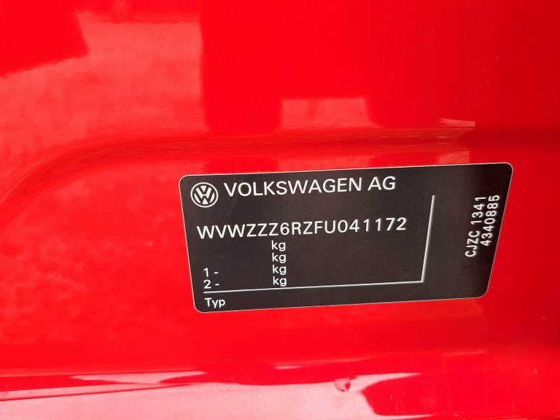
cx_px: 272
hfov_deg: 69.4
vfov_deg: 54.9
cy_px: 215
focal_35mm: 25
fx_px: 404
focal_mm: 5.23
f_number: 1.8
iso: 50
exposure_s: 1/100
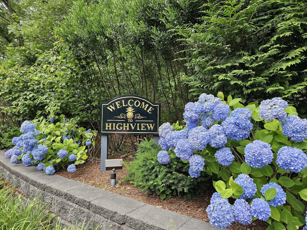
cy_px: 115
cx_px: 154
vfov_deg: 58.9
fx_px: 204
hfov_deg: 73.9
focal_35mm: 23
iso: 250
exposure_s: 1/170
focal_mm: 5.4
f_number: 1.8
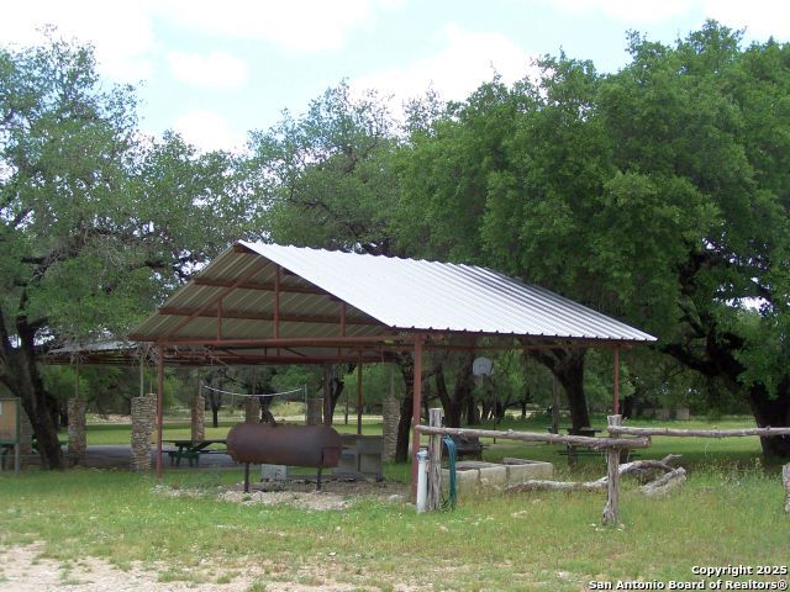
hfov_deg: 37.5
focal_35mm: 51
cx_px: 395
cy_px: 296
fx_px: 1164
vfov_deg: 28.6
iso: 80
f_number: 3
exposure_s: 1/750
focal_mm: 8.5
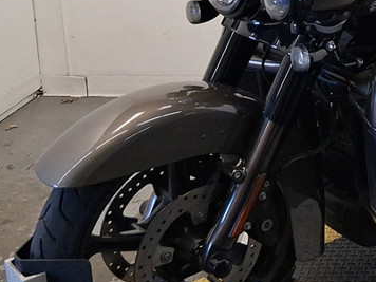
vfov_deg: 18.6
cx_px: 424
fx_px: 847
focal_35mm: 78
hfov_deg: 23.3
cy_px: 26
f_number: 1.8
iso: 131
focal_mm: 3.98
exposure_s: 1/120
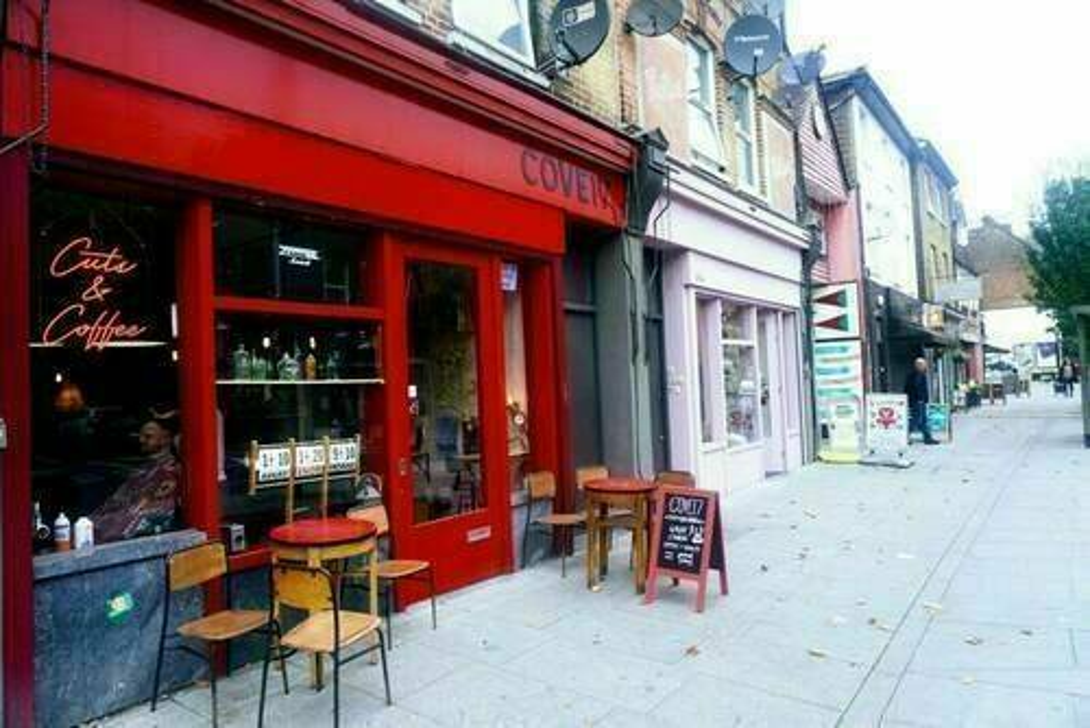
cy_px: 364
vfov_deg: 53.2
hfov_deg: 73.7
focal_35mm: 24
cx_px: 545
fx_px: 727
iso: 100
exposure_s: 1/80
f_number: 4.5
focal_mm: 16
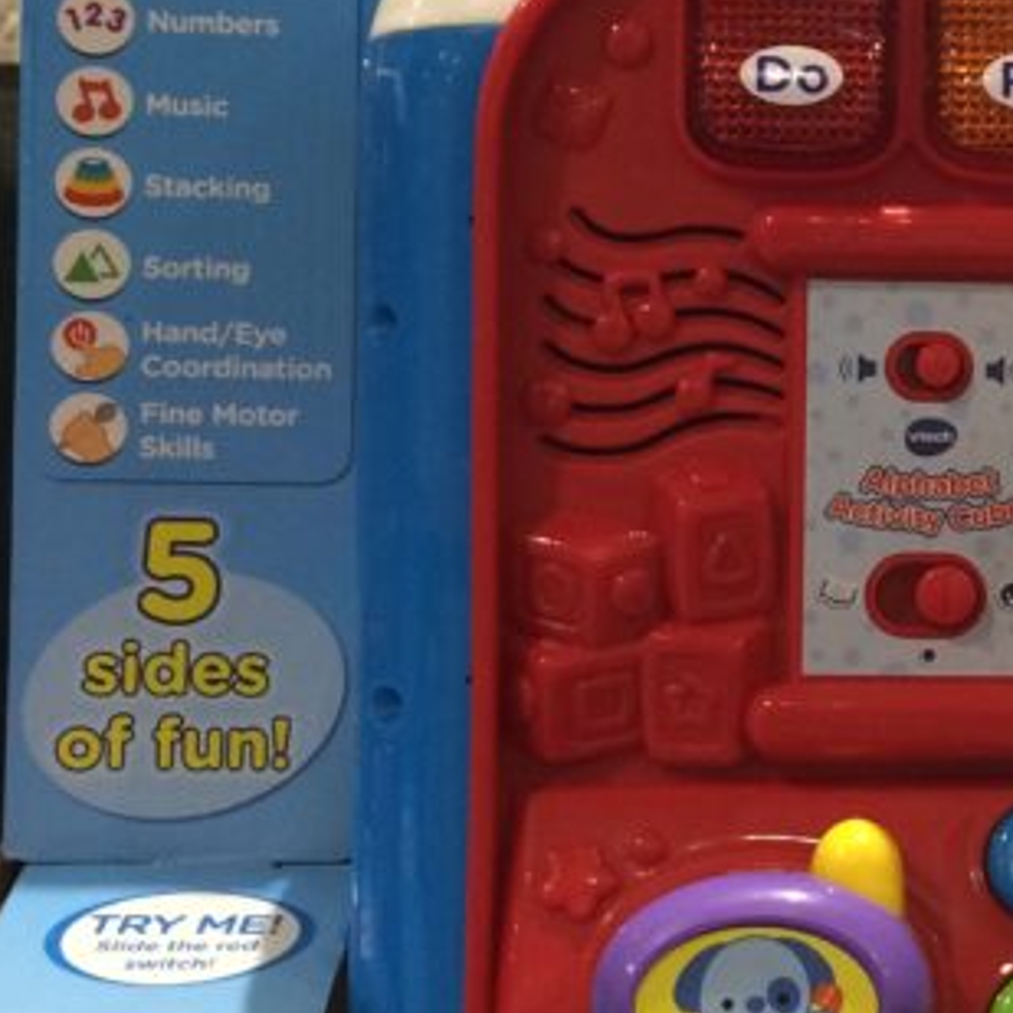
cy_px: 400
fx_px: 2814
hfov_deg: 19.6
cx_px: 1095
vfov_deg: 20.4
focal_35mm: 85
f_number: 2.2
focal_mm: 4.15
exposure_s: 1/30
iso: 160
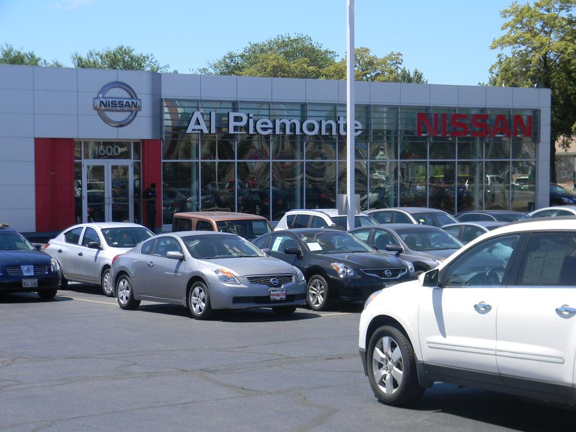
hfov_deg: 29.0
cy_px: 216
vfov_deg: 21.9
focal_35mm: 67
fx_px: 1115
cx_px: 288
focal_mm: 12.2
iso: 80
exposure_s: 1/527
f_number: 4.3
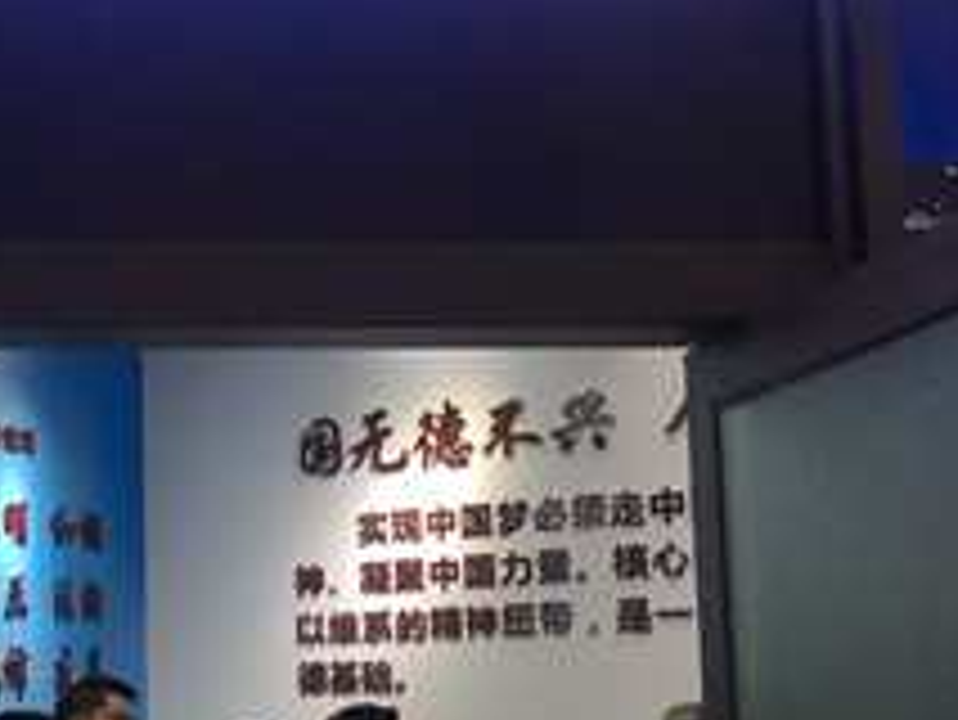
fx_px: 1883
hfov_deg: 27.5
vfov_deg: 21.6
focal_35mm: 68
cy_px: 466
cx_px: 85
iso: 32
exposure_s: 1/33
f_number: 2.2
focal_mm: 4.15
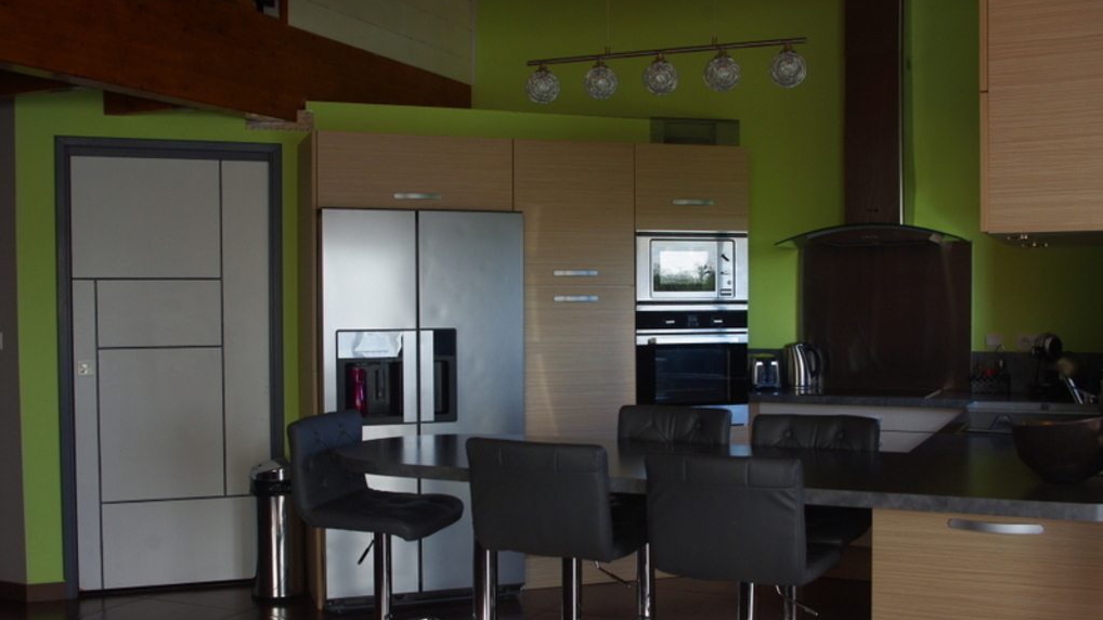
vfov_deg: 31.1
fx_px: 1111
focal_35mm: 38
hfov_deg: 52.8
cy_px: 351
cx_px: 554
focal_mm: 24.38
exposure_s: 1/45
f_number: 5.6
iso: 200
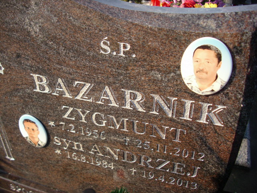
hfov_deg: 50.1
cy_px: 96
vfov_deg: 38.7
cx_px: 128
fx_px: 275
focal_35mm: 37
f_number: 2.8
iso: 50
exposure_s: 1/438
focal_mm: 6.2
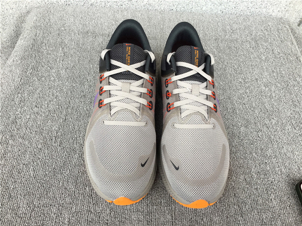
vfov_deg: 45.4
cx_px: 151
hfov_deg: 58.4
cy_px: 113
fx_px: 270
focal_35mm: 31
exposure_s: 1/50
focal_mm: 3.3
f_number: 2.4
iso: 32
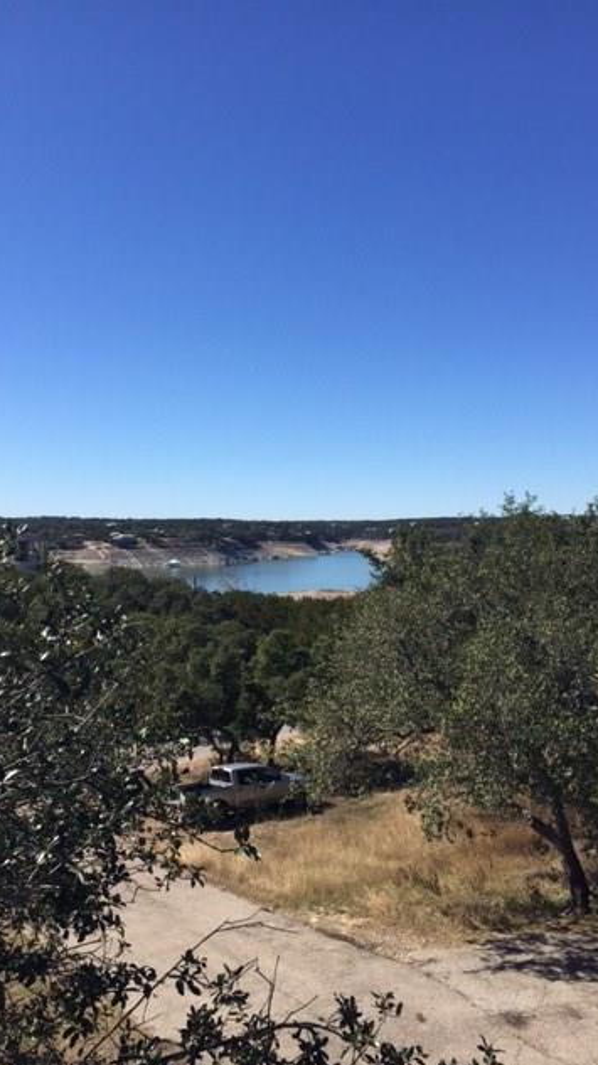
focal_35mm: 32
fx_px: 903
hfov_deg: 36.6
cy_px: 538
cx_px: 315
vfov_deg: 61.0
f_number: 2.2
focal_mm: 4.15
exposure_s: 1/2326
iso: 32
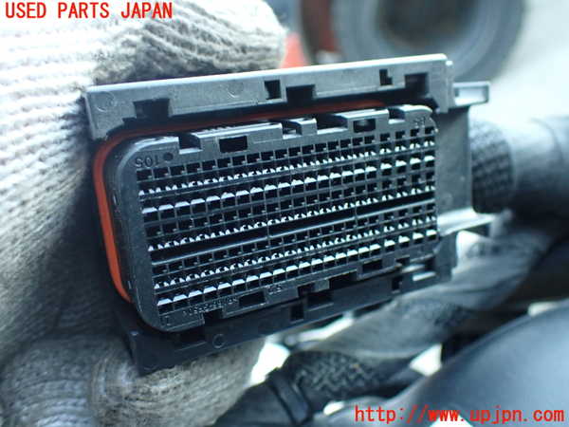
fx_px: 526
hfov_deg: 56.8
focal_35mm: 32
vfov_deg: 44.2
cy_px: 214
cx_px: 284
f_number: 2.4
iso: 320
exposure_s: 1/30
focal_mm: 5.79
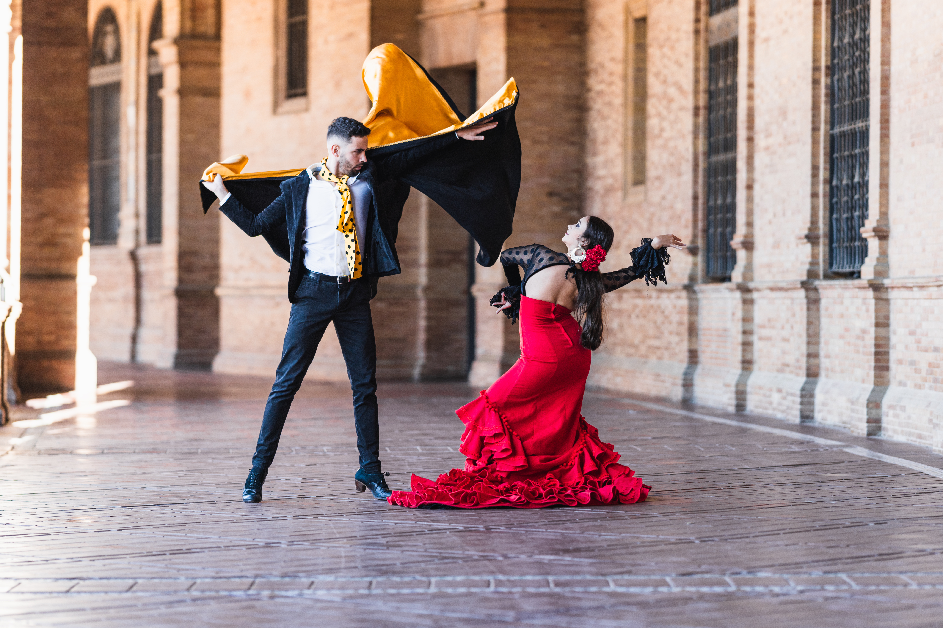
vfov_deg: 10.8
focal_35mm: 128
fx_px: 3340
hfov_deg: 16.1
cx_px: 472
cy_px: 314
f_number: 1.4
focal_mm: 85
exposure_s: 1/1250
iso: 200
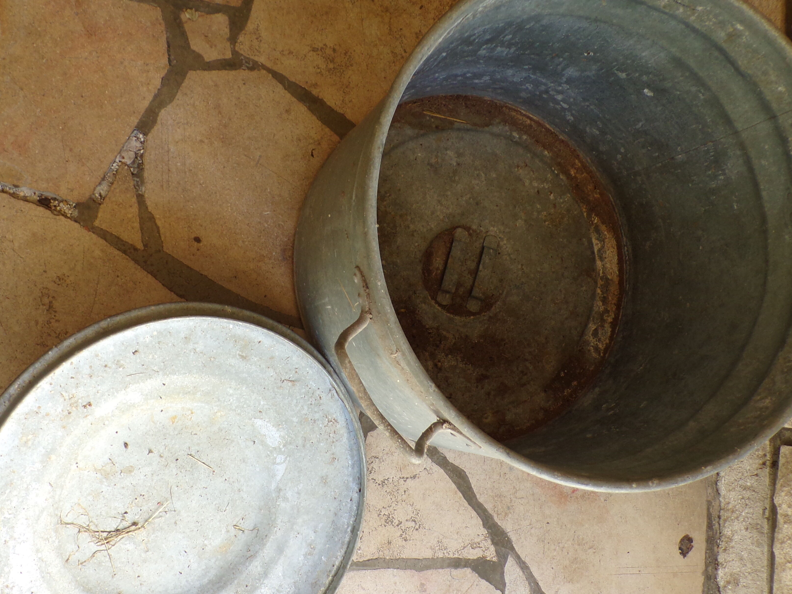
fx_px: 915
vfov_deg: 35.9
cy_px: 341
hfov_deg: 46.8
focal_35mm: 40
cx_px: 377
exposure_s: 1/34
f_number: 3.1
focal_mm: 5
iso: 100
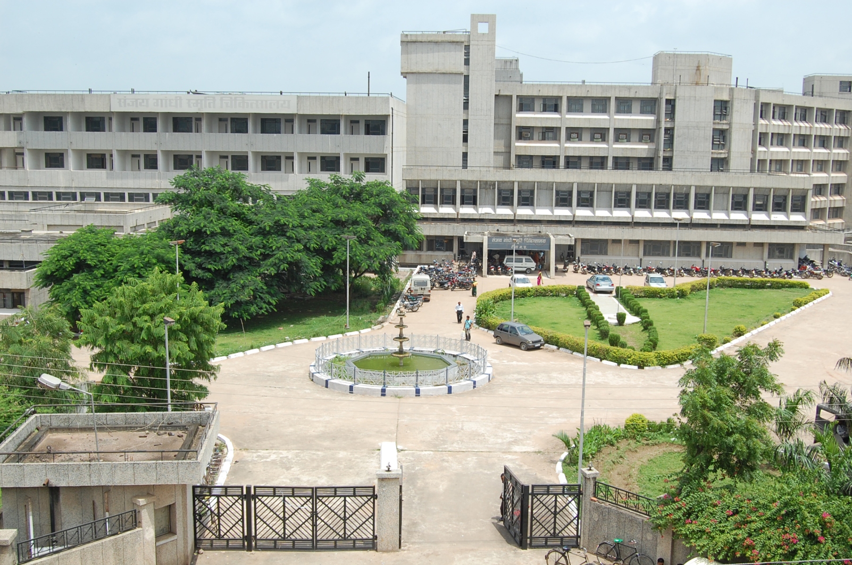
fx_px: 921
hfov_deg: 49.6
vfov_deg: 34.1
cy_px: 282
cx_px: 426
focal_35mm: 39
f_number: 9
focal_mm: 26
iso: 200
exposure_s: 1/320
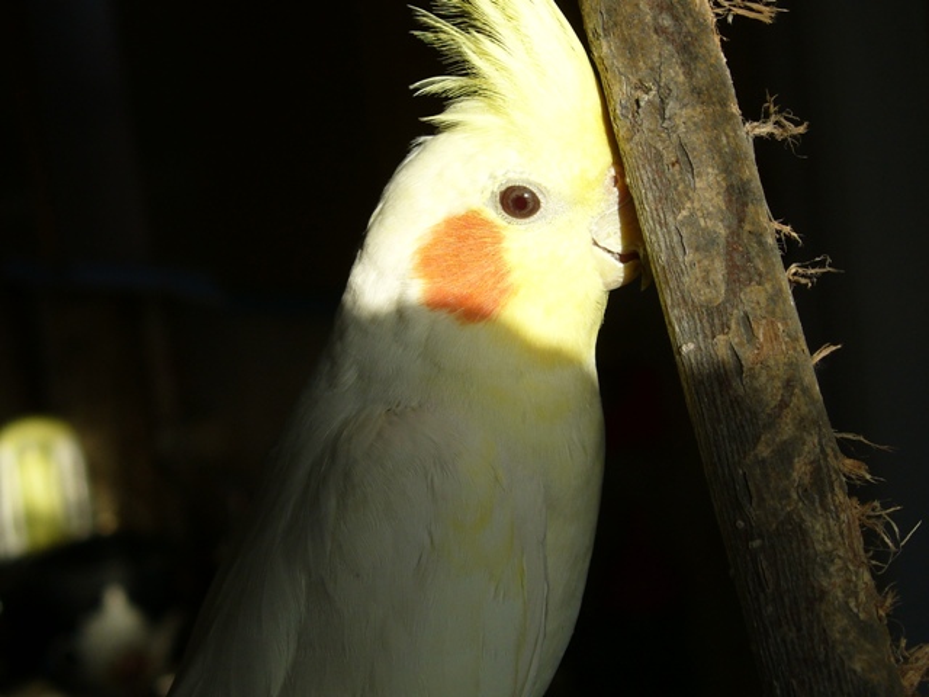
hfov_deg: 22.8
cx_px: 464
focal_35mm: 86
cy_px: 348
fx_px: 2308
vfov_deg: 17.2
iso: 80
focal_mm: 11.4
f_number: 3.2
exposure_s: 1/250
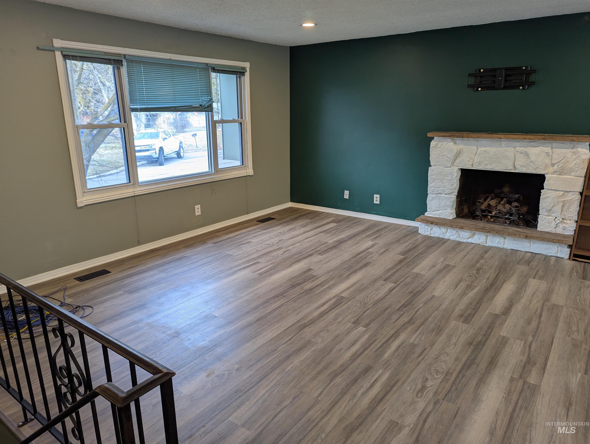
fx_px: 410
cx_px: 295
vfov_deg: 56.9
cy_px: 222
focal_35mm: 24
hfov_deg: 71.5
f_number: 1.85
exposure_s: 1/29.3
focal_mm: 6.81
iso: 31
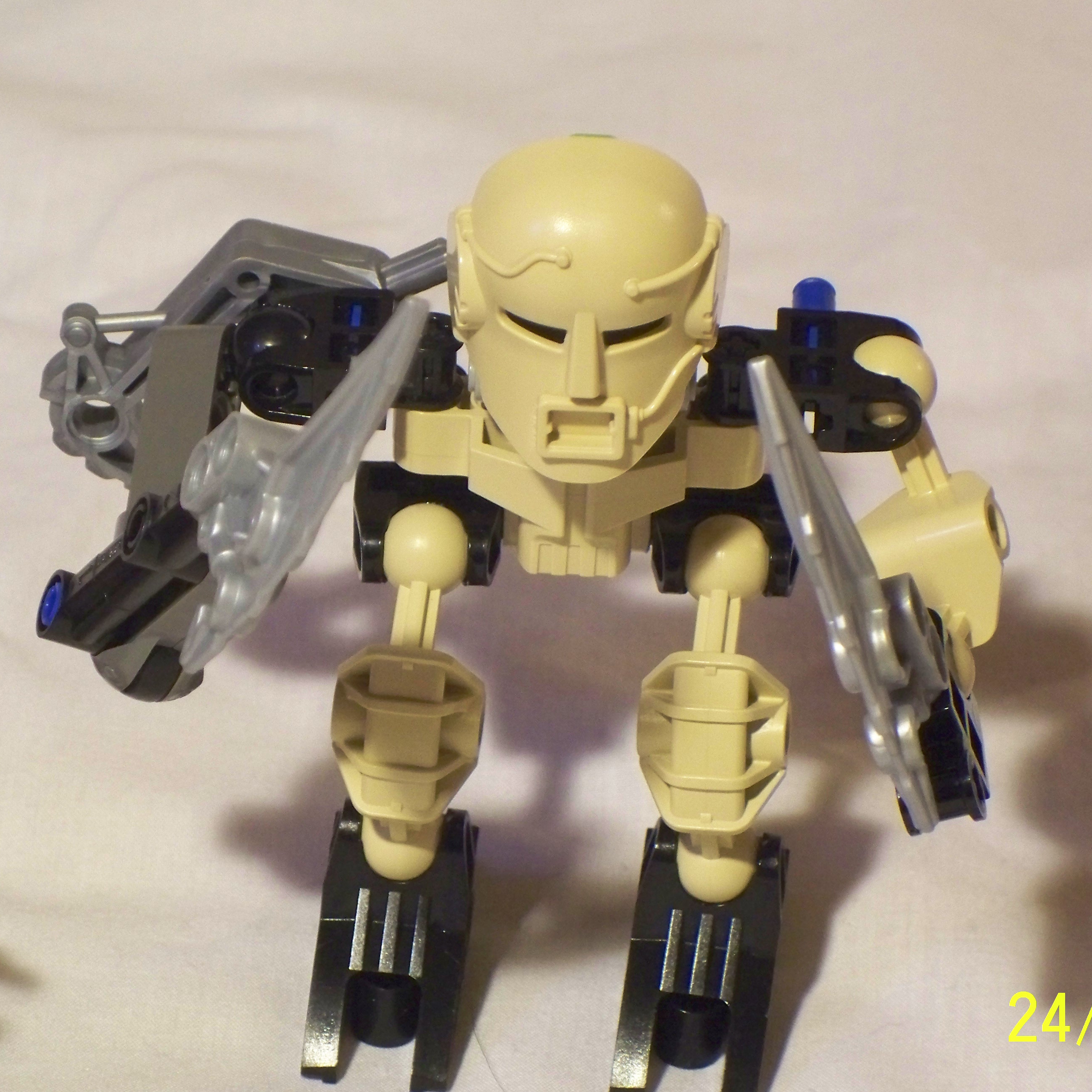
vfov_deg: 7.1
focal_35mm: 245
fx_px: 8744
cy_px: 543
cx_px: 595
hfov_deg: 7.1
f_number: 5.1
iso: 400
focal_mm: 37.7
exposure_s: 1/6
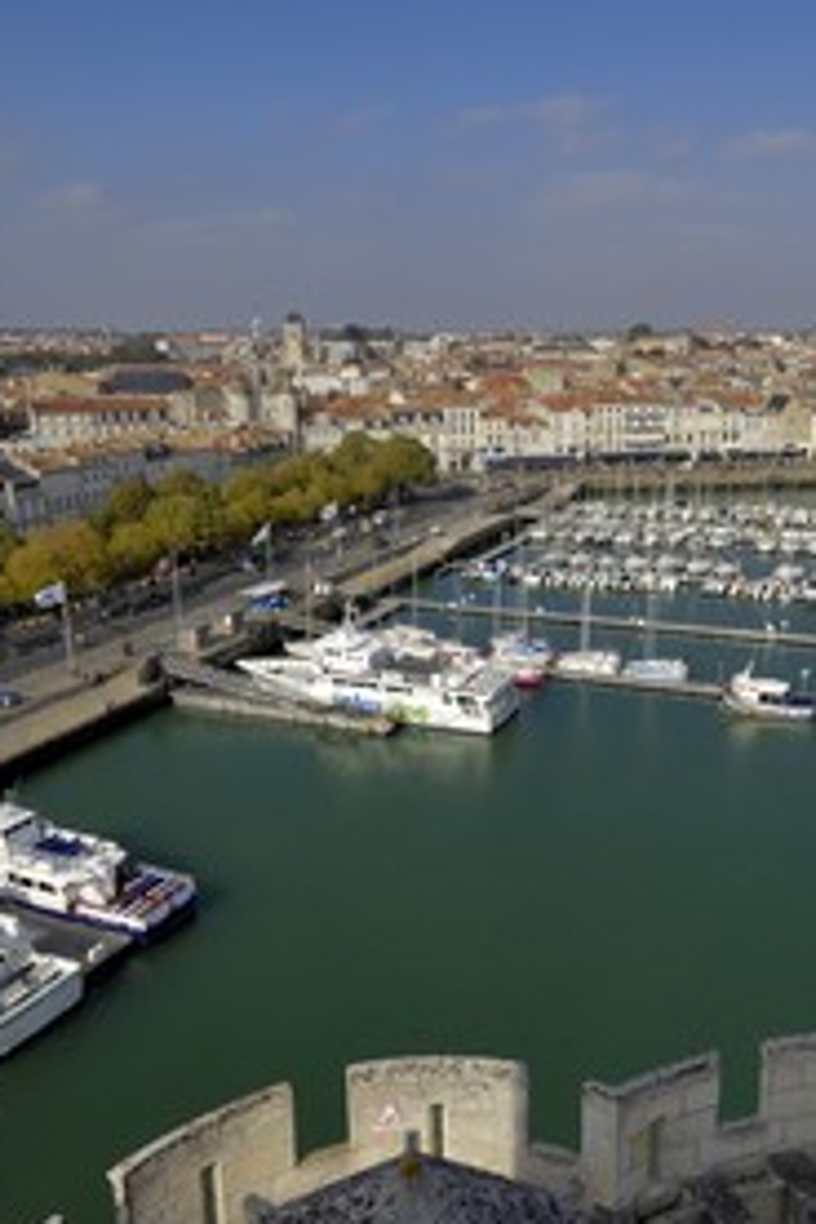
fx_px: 1088
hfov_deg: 40.8
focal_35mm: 32
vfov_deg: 58.7
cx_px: 512
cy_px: 616
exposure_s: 1/160
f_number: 13
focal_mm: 14
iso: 100
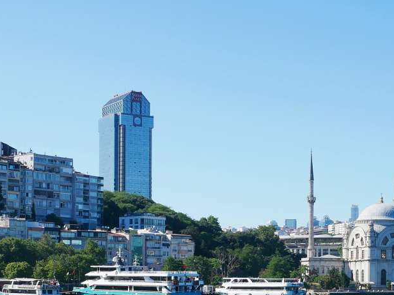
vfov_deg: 27.2
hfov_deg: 36.1
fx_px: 592
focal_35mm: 52
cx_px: 287
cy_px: 254
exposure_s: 1/400
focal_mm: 15
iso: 200
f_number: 8
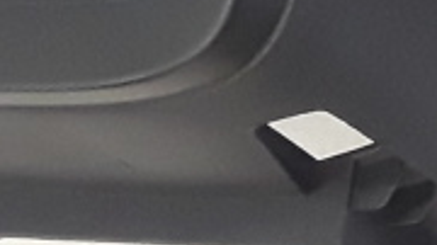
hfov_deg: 10.8
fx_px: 1934
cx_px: 1085
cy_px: -408
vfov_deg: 6.8
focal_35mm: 167
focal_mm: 2.91
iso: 160
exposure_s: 1/33
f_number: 1.9
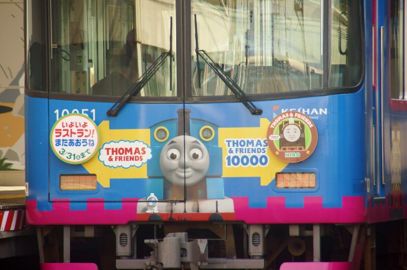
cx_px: 204
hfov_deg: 6.9
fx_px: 3387
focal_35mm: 300
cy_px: 135
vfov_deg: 4.6
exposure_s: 1/125
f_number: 6.3
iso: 200
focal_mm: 200
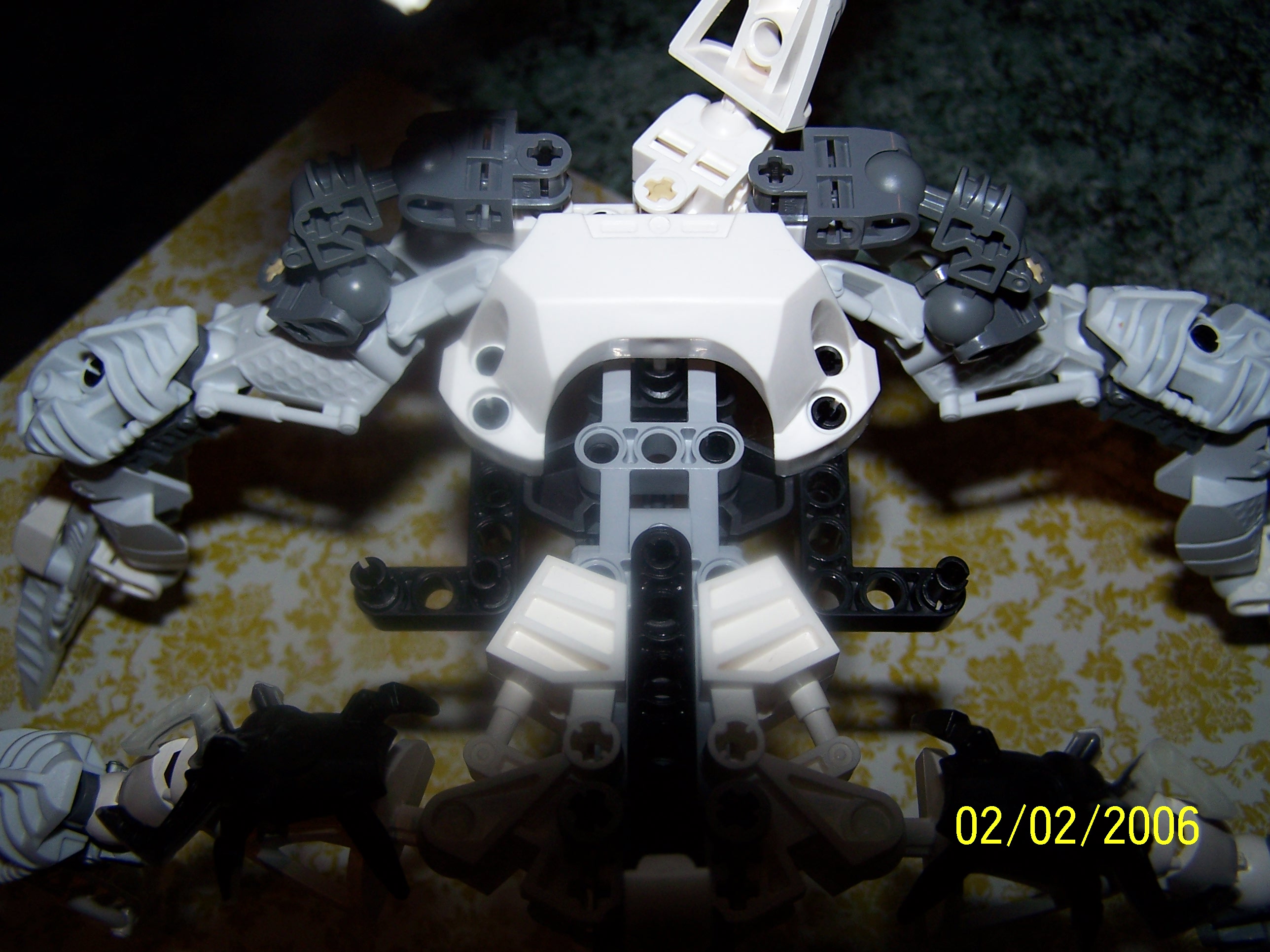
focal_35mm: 38
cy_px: 476
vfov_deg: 37.7
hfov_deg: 49.0
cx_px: 635
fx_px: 1394
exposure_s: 1/60
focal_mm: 6.3
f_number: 2.8
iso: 80
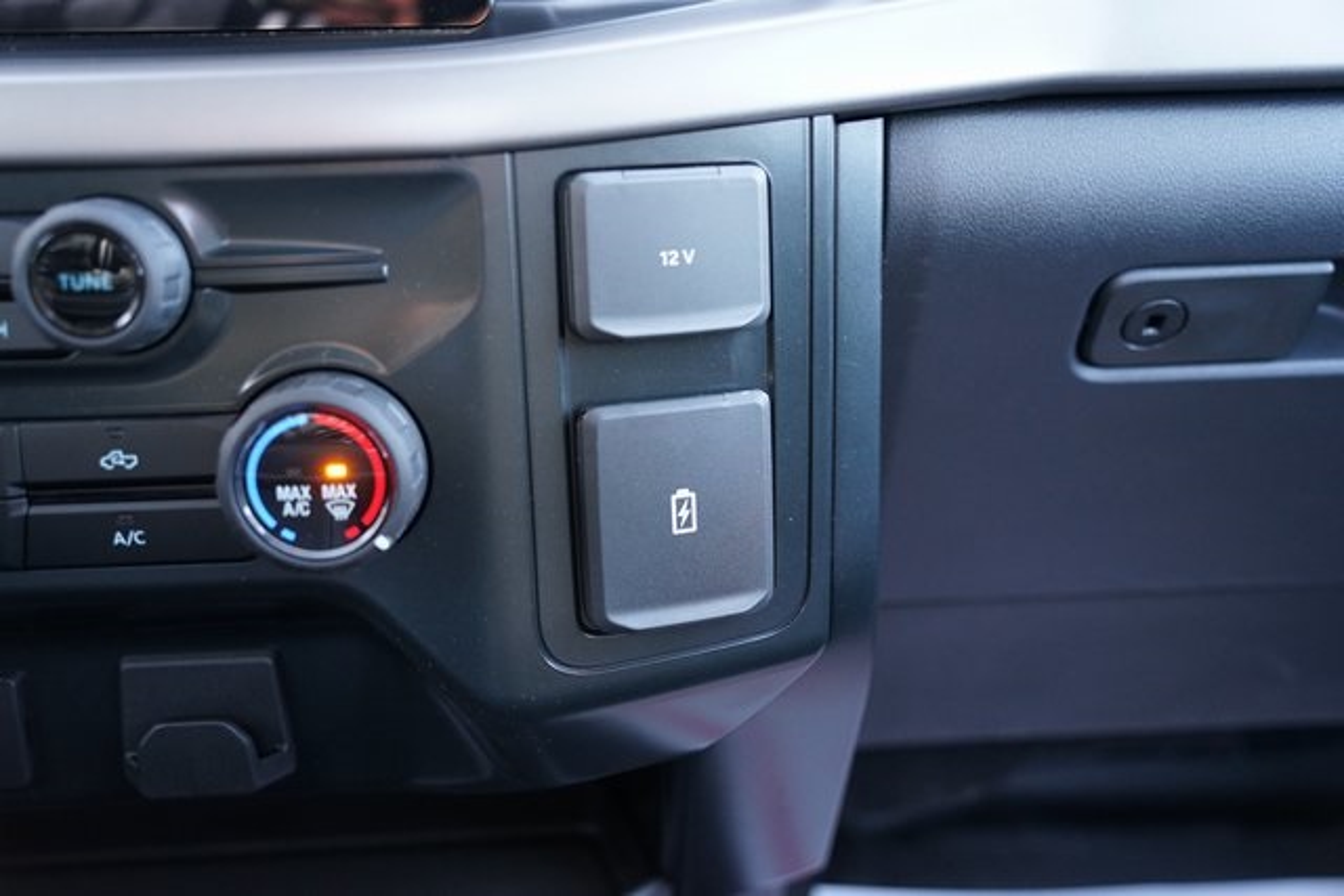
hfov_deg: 55.8
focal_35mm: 34
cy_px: 448
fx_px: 1270
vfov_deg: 38.9
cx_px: 672
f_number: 3.5
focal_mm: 34
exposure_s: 1/60
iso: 1600
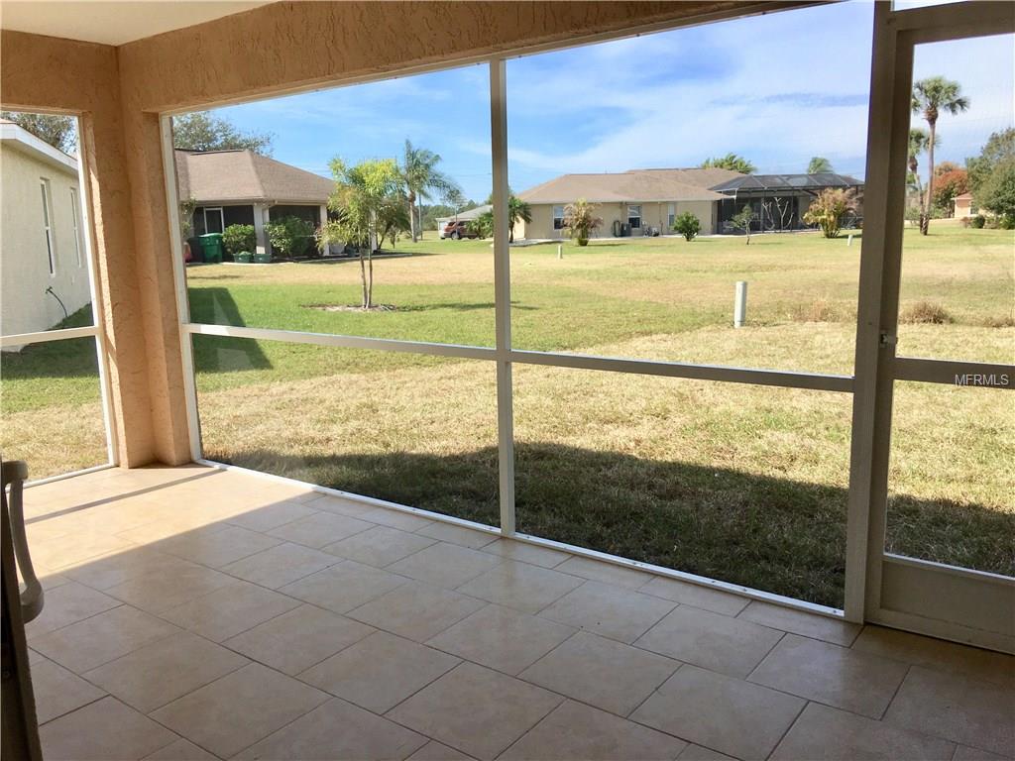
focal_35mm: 29
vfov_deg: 48.2
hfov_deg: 61.7
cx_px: 508
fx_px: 850
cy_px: 380
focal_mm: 4.15
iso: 25
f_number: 2.2
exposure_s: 1/950
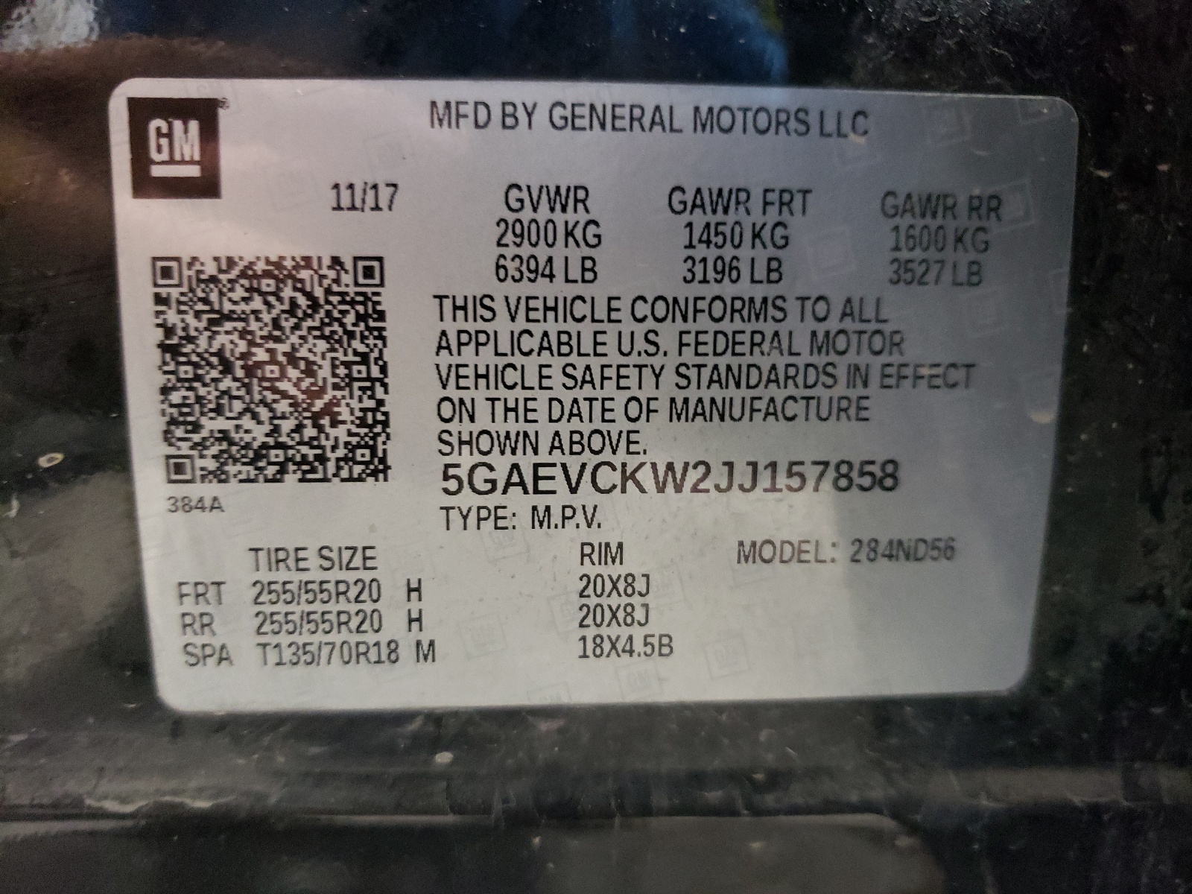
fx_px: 895
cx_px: 596
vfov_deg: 53.1
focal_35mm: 26
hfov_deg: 67.3
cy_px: 447
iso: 460
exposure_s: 1/24
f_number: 1.5
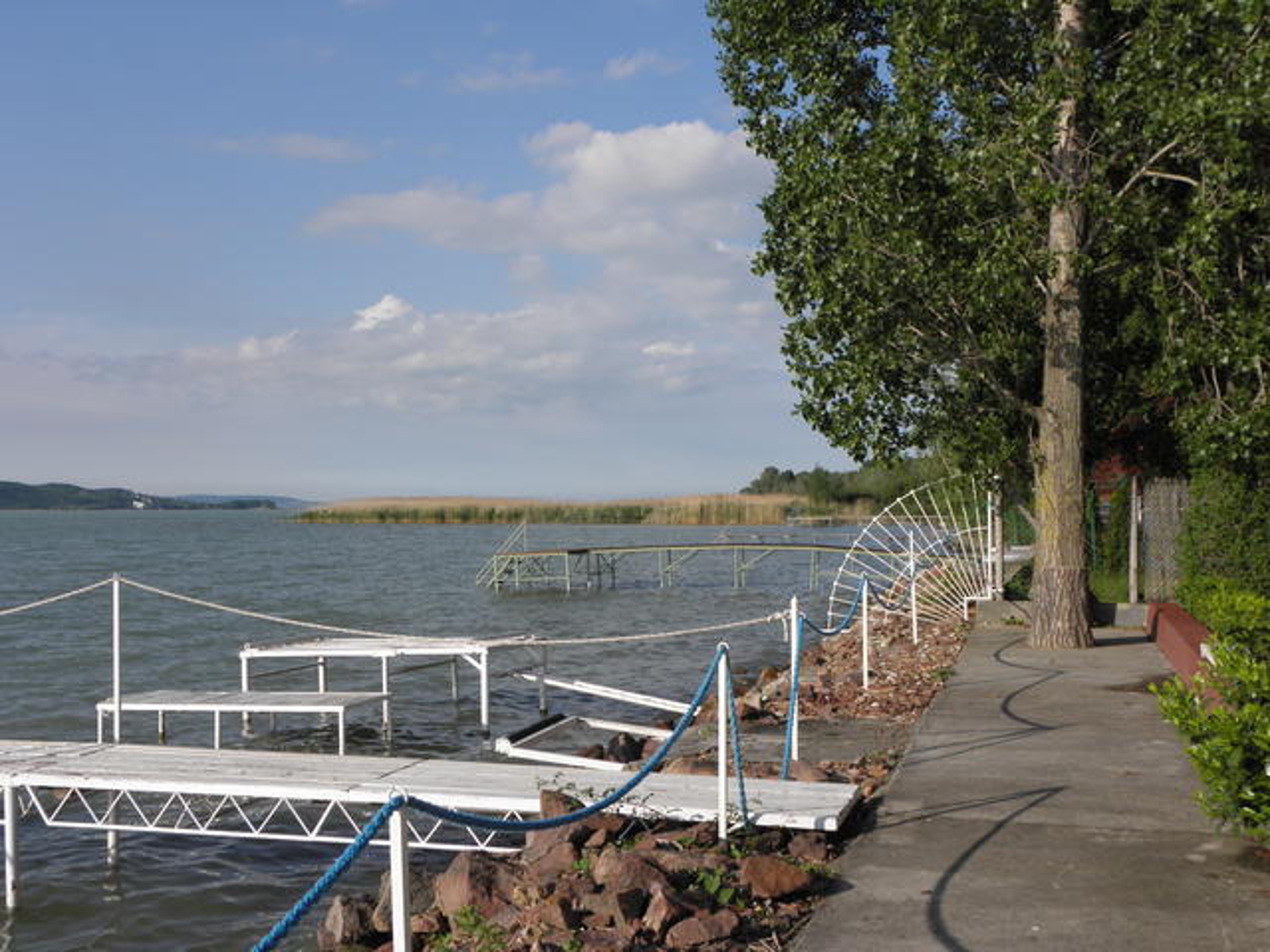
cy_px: 476
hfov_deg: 47.9
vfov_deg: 36.8
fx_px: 1431
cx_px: 635
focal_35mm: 39
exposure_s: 1/320
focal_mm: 7.07
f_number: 5.6
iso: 64
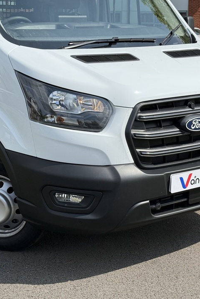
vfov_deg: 28.8
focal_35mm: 70
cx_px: 101
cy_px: 147
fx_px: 584
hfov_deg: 19.4
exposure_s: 1/6024
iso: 64
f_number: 1.78
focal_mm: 6.76
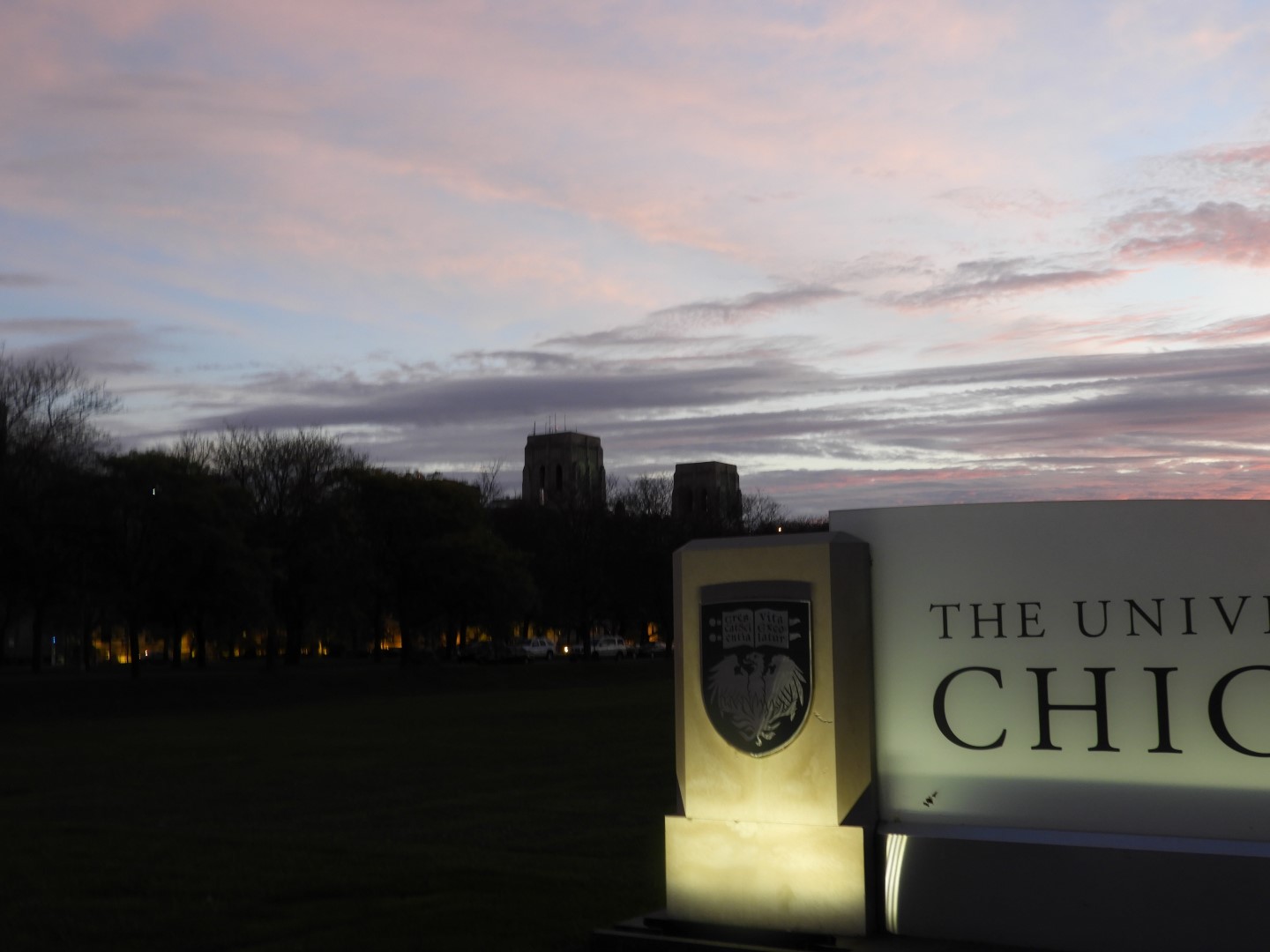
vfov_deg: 36.0
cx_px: 635
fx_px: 1468
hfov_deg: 46.8
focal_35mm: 40
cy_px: 476
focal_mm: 7.2
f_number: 3.8
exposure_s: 1/30
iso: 100
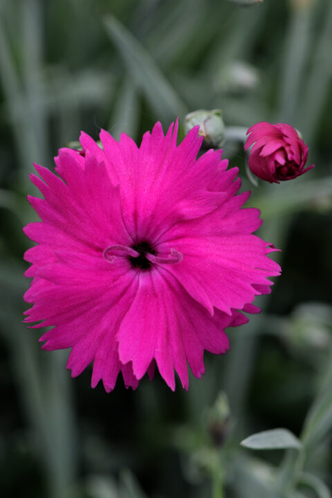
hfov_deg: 8.7
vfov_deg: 13.0
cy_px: 249
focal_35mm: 158
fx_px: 2179
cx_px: 166
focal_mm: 105
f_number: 7.1
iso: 400
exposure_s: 1/320
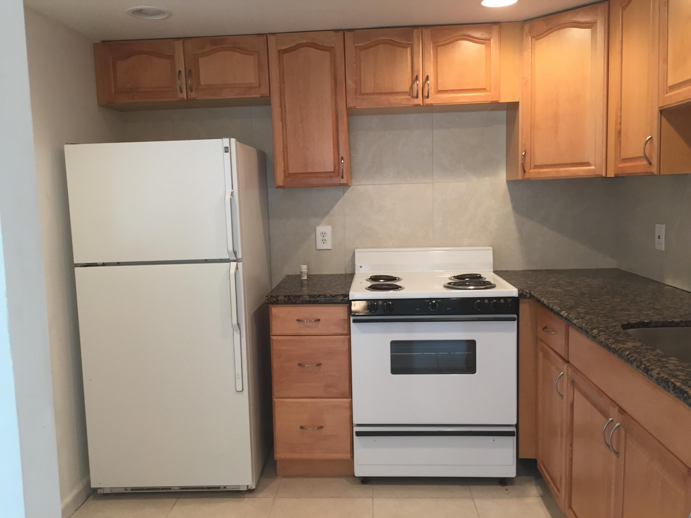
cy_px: 259
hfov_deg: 61.7
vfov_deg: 48.2
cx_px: 346
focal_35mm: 29
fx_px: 579
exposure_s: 1/30
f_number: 2.2
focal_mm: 4.15
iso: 80
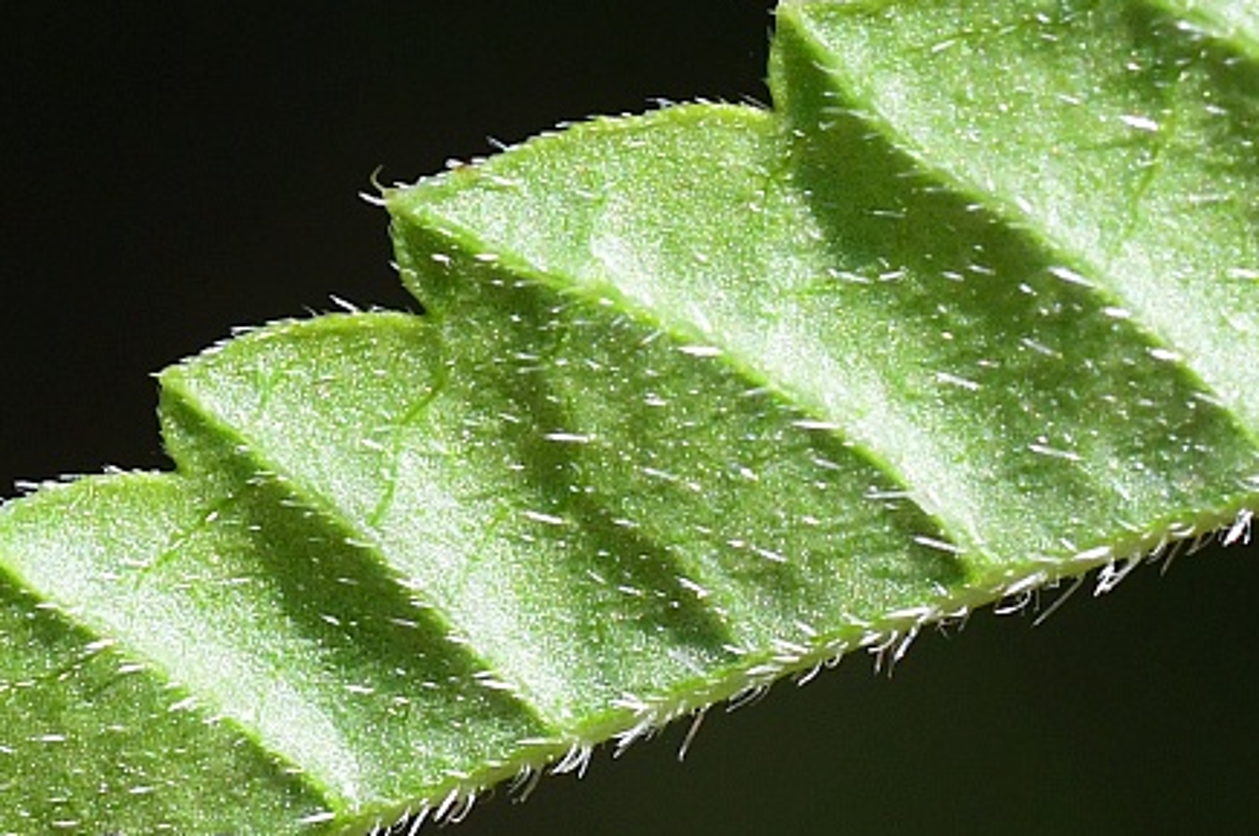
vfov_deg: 8.8
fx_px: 5415
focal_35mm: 155
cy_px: 422
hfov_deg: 13.3
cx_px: 585
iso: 1250
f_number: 20
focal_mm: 90
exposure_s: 1/640
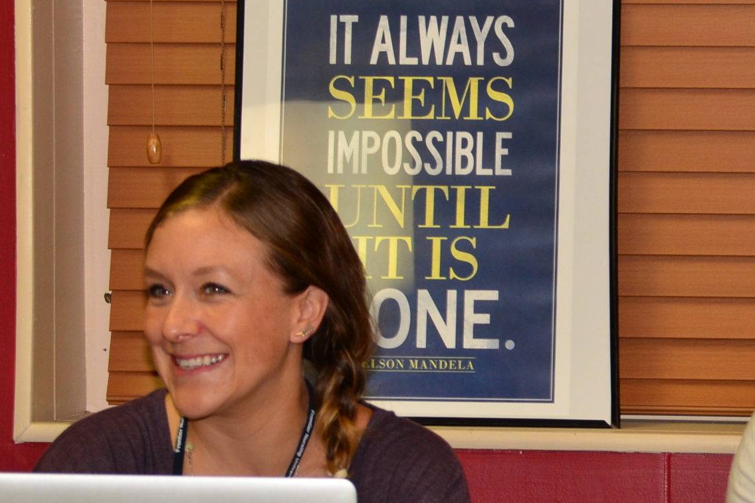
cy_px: 391
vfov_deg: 5.6
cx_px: 732
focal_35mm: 243
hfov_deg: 8.4
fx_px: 5095
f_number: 5.6
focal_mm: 72
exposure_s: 1/60
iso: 400
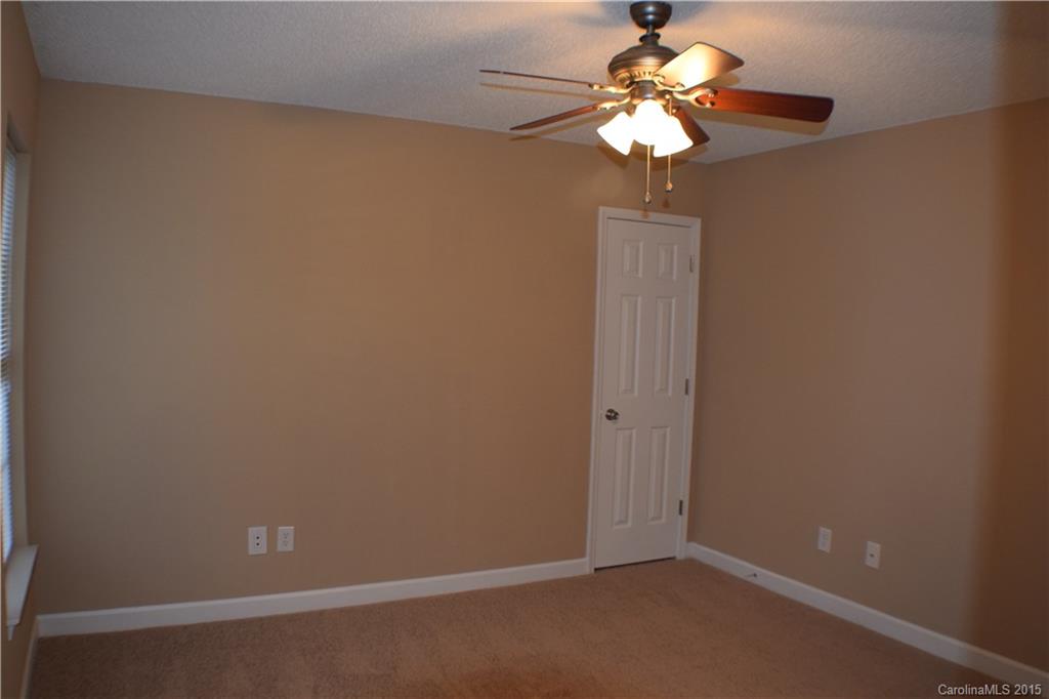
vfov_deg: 36.8
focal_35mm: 36
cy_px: 350
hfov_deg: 53.1
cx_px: 524
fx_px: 1049
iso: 800
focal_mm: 24
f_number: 5
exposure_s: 1/100
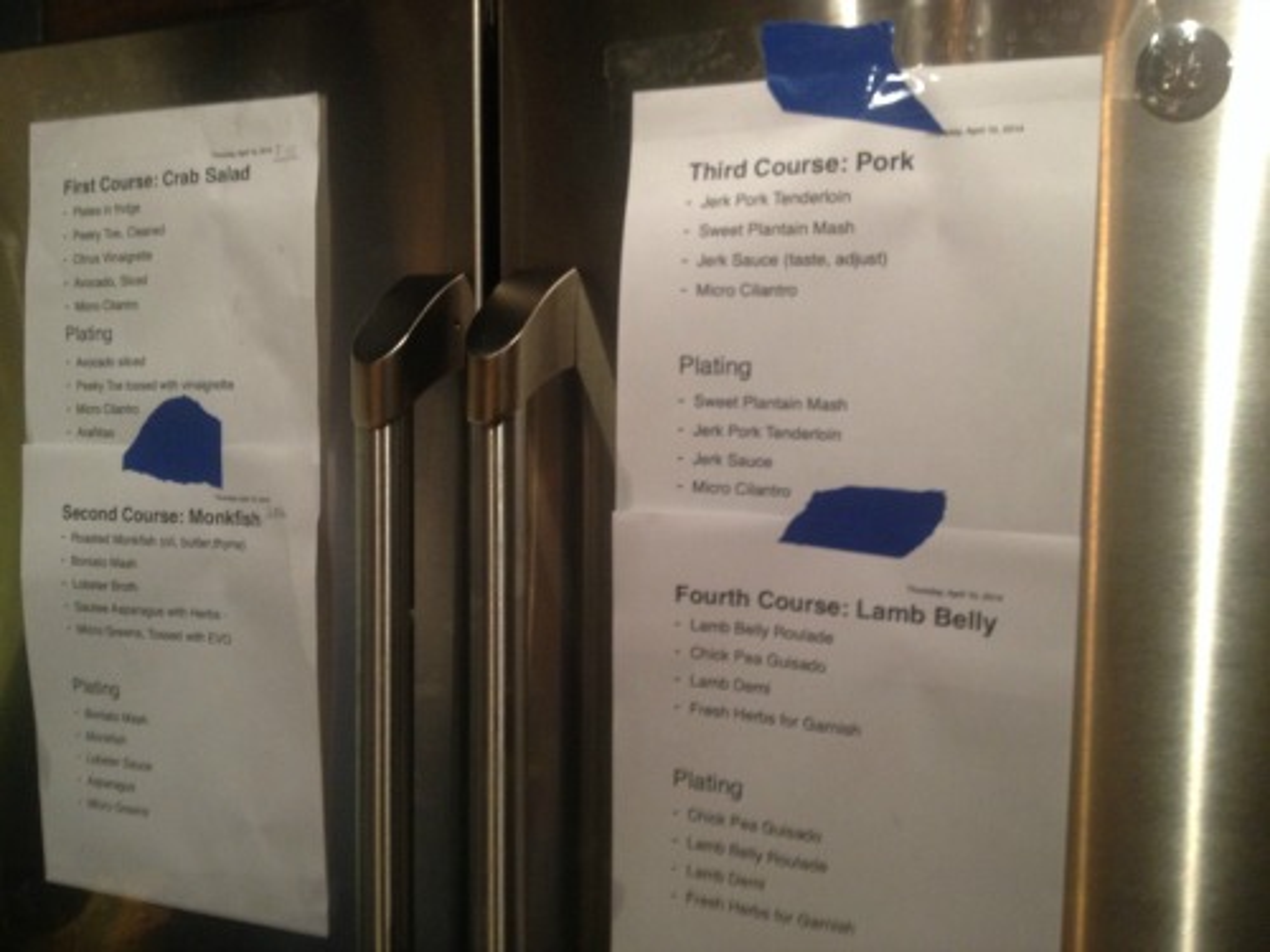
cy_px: 476
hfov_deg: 52.6
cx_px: 635
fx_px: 1284
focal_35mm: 35
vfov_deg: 40.7
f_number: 2.4
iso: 200
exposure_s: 1/20
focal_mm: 4.28
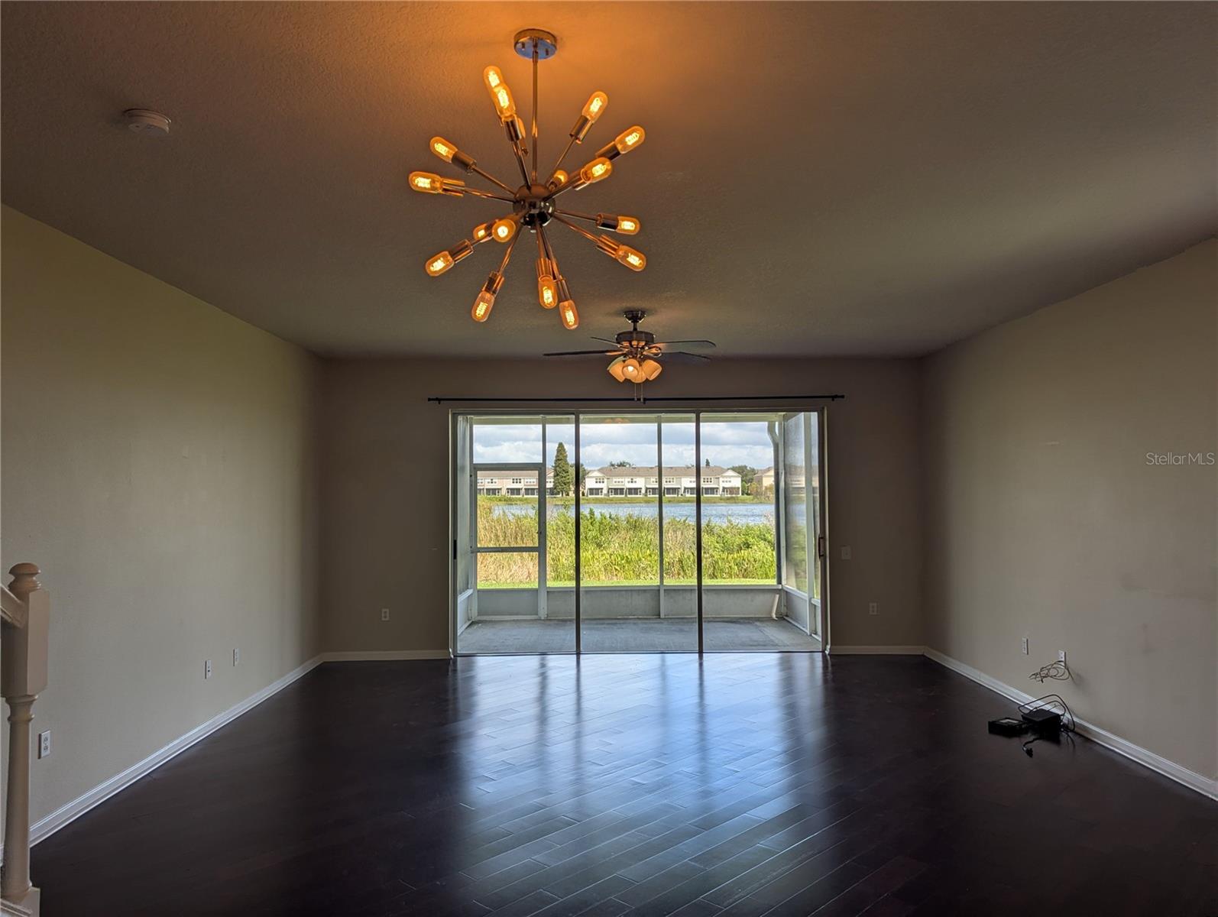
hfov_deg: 71.5
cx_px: 609
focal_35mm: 24
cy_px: 458
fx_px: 846
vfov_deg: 56.9
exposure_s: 1/703
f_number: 1.85
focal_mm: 6.81
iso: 46
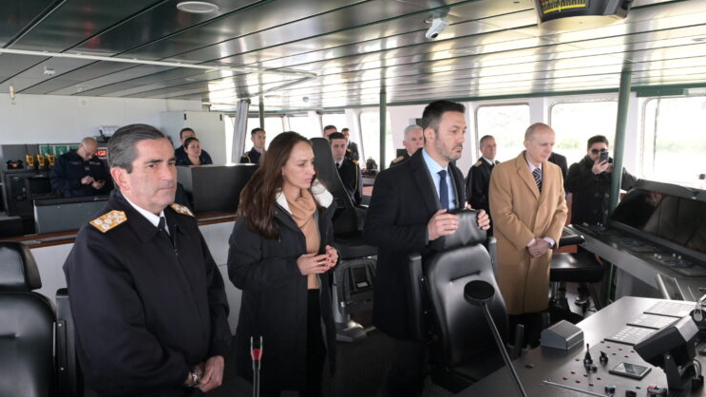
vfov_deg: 44.1
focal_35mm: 26
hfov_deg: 71.9
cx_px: 351
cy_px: 239
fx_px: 487
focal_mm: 24
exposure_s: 1/100
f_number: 9
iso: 8000
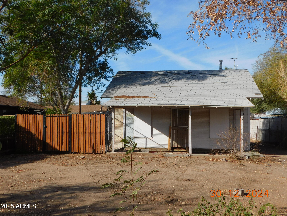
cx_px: 144
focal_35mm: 36
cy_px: 108
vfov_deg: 39.7
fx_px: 298
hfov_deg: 51.4
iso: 125
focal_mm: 6.3
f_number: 3.5
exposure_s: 1/1500
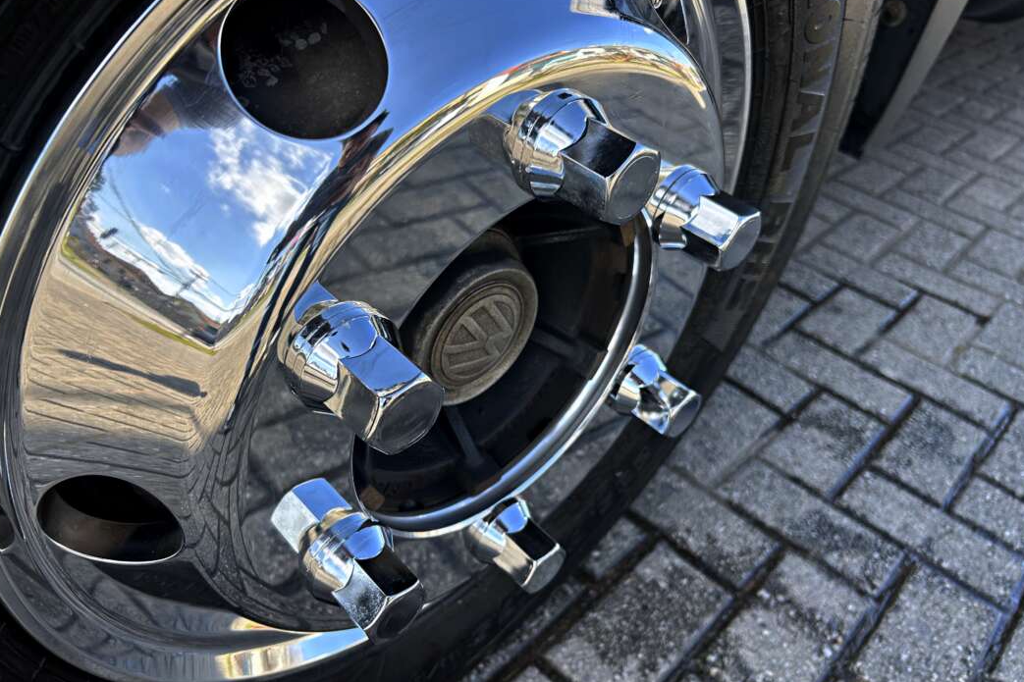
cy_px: 336
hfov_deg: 65.5
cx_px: 514
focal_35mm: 28
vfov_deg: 46.4
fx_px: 796
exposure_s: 1/853
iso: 50
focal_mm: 5.7
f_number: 1.5
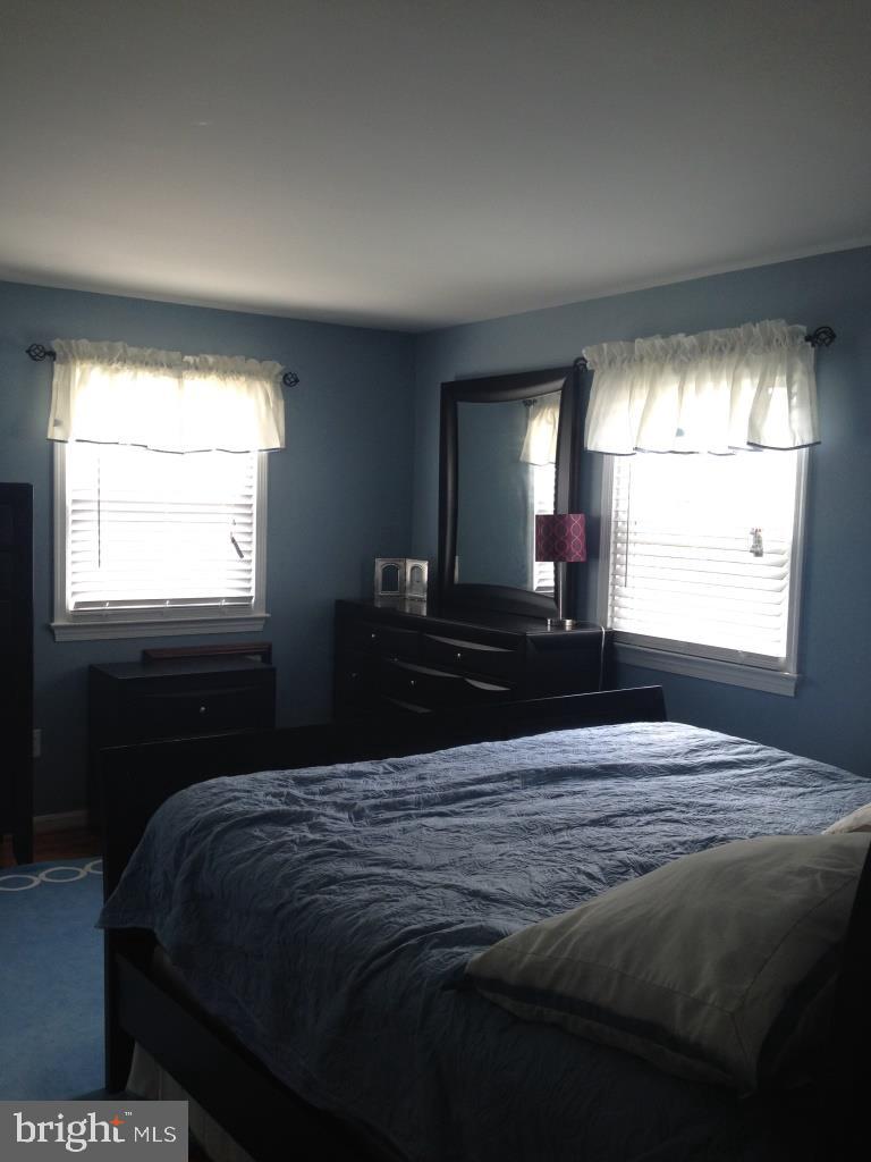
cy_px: 581
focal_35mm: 35
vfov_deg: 52.6
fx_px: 1174
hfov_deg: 40.7
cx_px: 436
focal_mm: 4.28
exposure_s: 1/40
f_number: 2.4
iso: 64
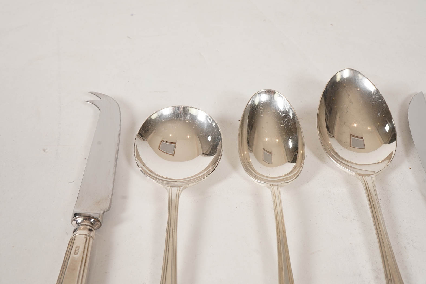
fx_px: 533
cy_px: 142
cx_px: 213
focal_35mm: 45
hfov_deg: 43.6
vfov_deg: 29.9
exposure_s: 1/125
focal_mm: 30
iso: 400
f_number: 22
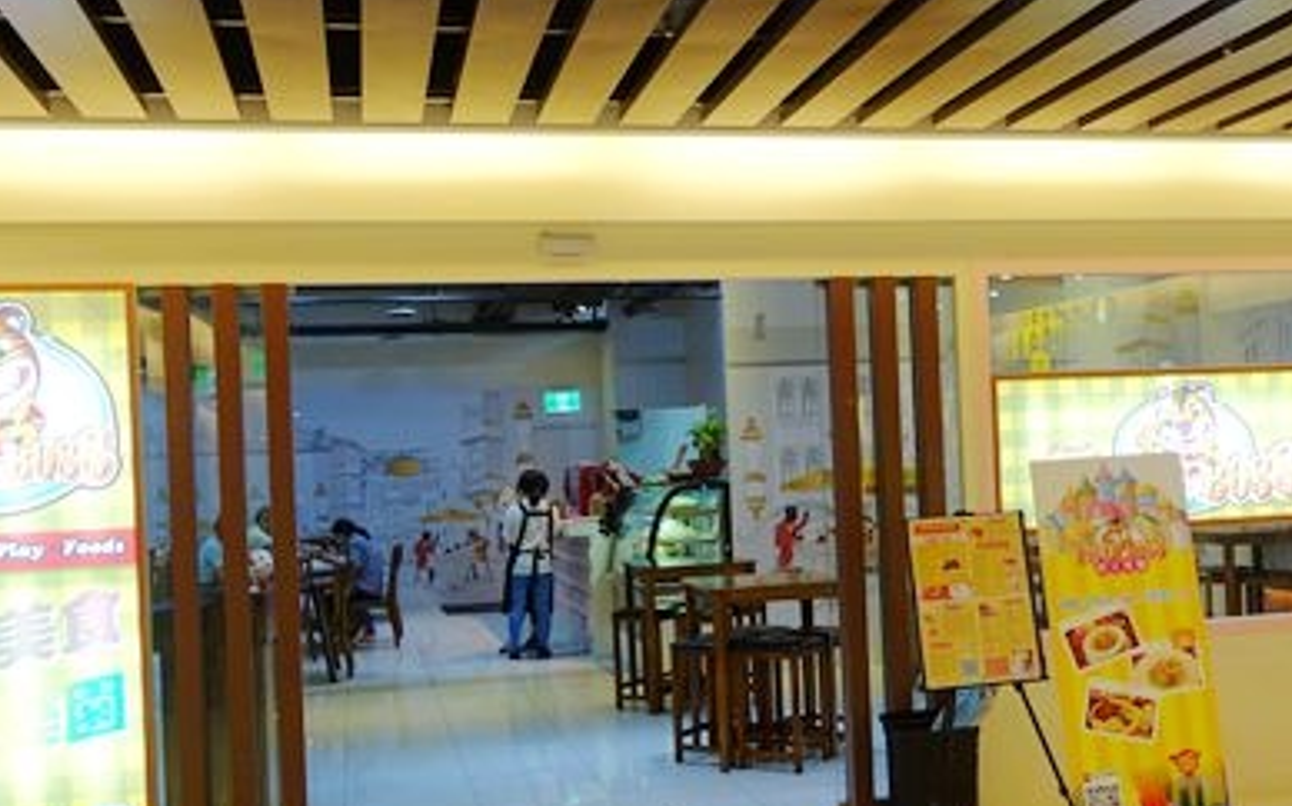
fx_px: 1443
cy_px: 458
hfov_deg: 48.2
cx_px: 703
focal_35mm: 41
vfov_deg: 31.2
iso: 125
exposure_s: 1/50
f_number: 2.8
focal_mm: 8.8
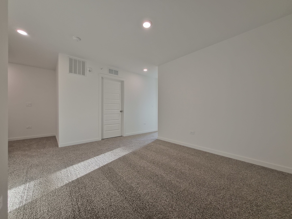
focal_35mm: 13
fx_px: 110
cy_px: 110
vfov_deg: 89.9
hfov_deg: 106.2
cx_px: 146
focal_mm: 1.7
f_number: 2.2
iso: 50
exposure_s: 1/60
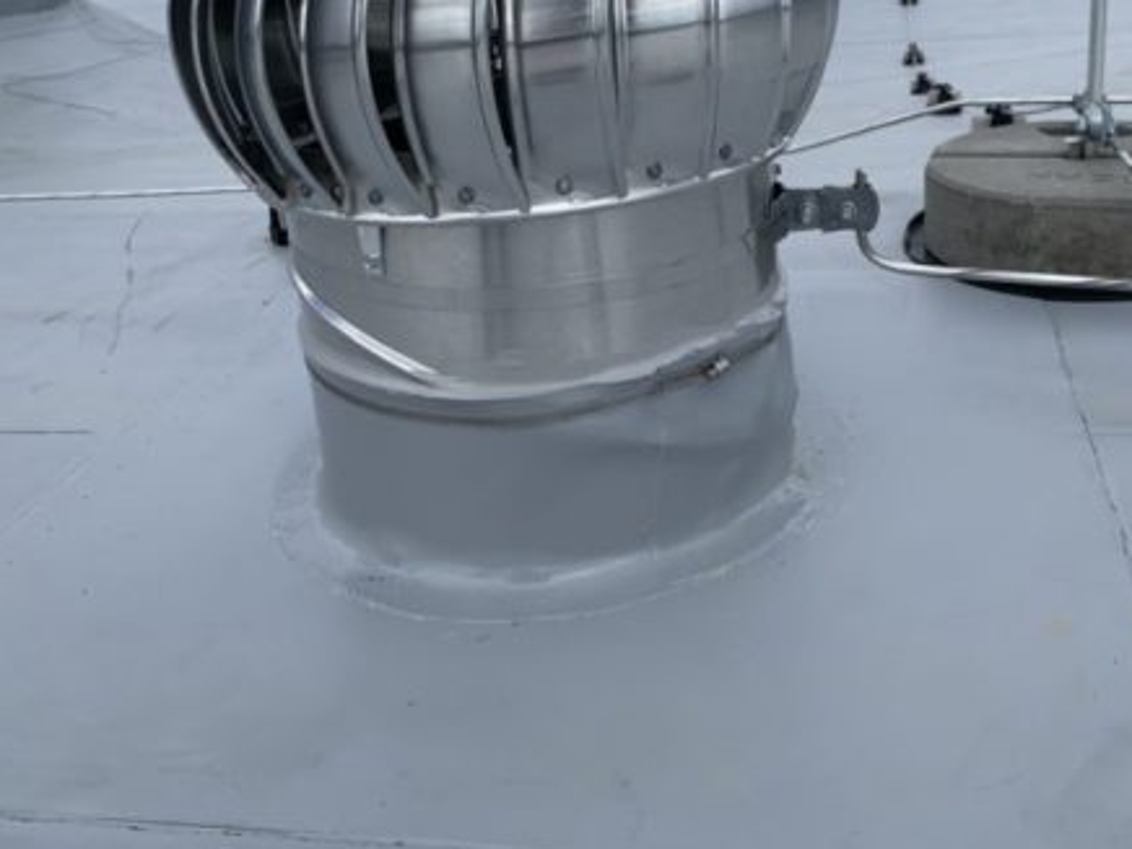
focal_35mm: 37
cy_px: 251
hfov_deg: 49.9
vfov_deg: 38.0
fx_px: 1210
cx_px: 672
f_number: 1.8
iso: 25
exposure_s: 1/2364
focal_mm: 4.25
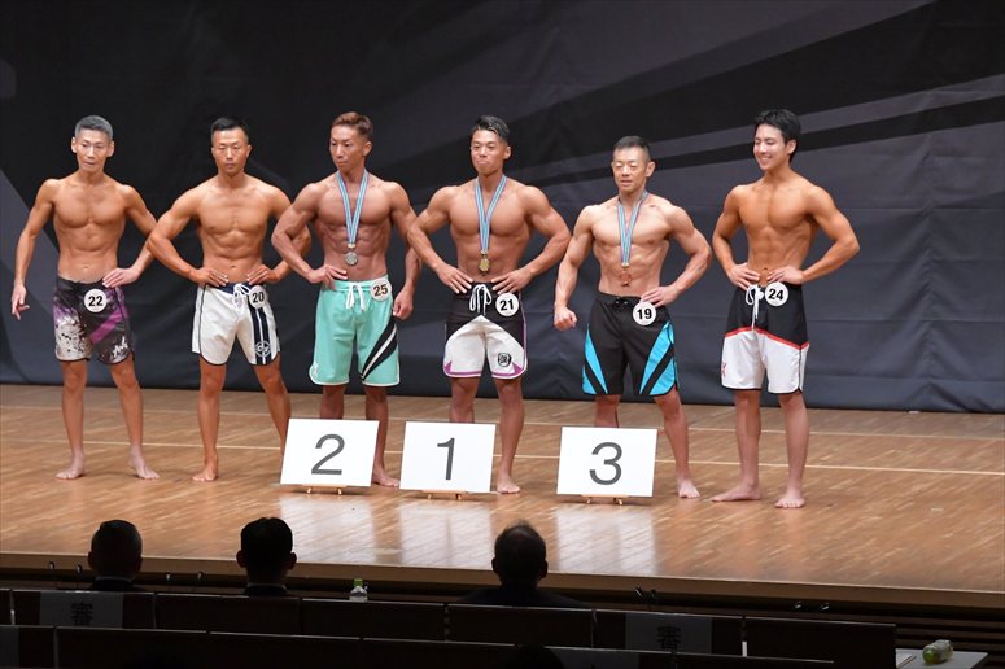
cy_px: 334
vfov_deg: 7.5
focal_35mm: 183
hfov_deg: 11.2
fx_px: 5106
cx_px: 502
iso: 6400
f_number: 5.6
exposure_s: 1/400
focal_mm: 122
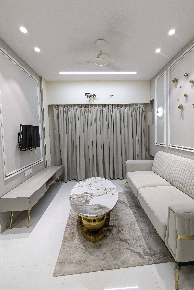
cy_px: 143
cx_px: 105
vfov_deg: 93.3
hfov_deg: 70.3
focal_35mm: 17
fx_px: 137
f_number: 2.2
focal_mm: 2.35
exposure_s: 1/100
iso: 275
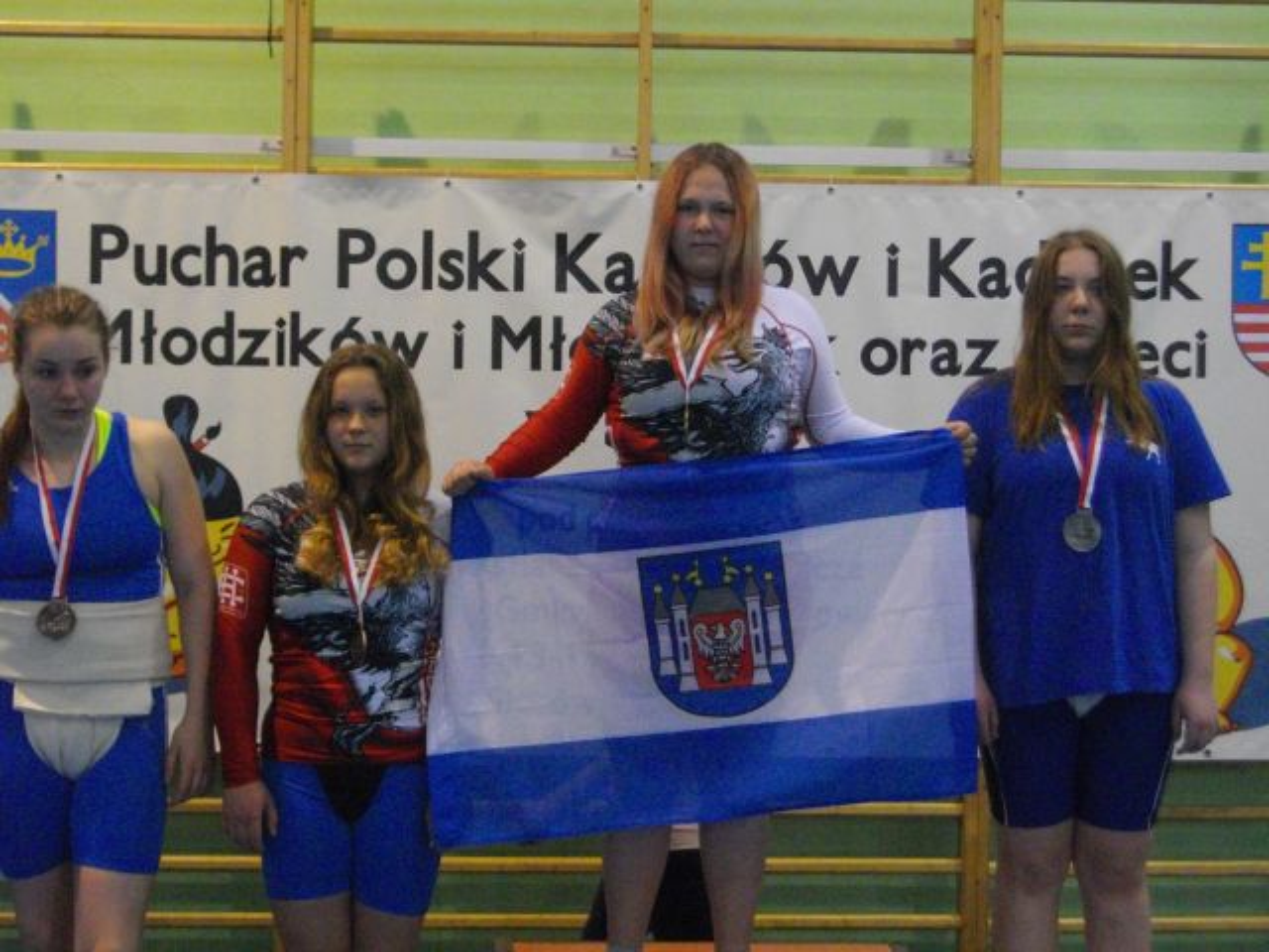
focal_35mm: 61
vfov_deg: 24.0
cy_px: 476
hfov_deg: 31.7
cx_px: 634
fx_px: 2236
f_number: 4.1
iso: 693
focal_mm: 11
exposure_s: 1/80
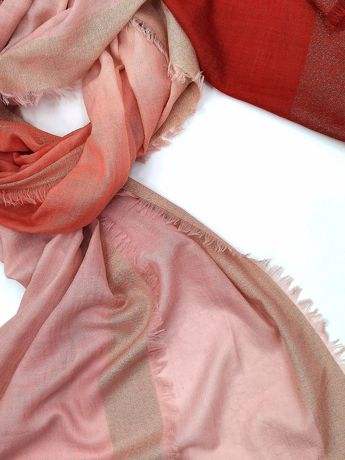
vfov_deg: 39.6
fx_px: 638
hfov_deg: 30.3
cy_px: 215
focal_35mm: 48
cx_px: 180
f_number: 1.9
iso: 50
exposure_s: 1/343
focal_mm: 6.71
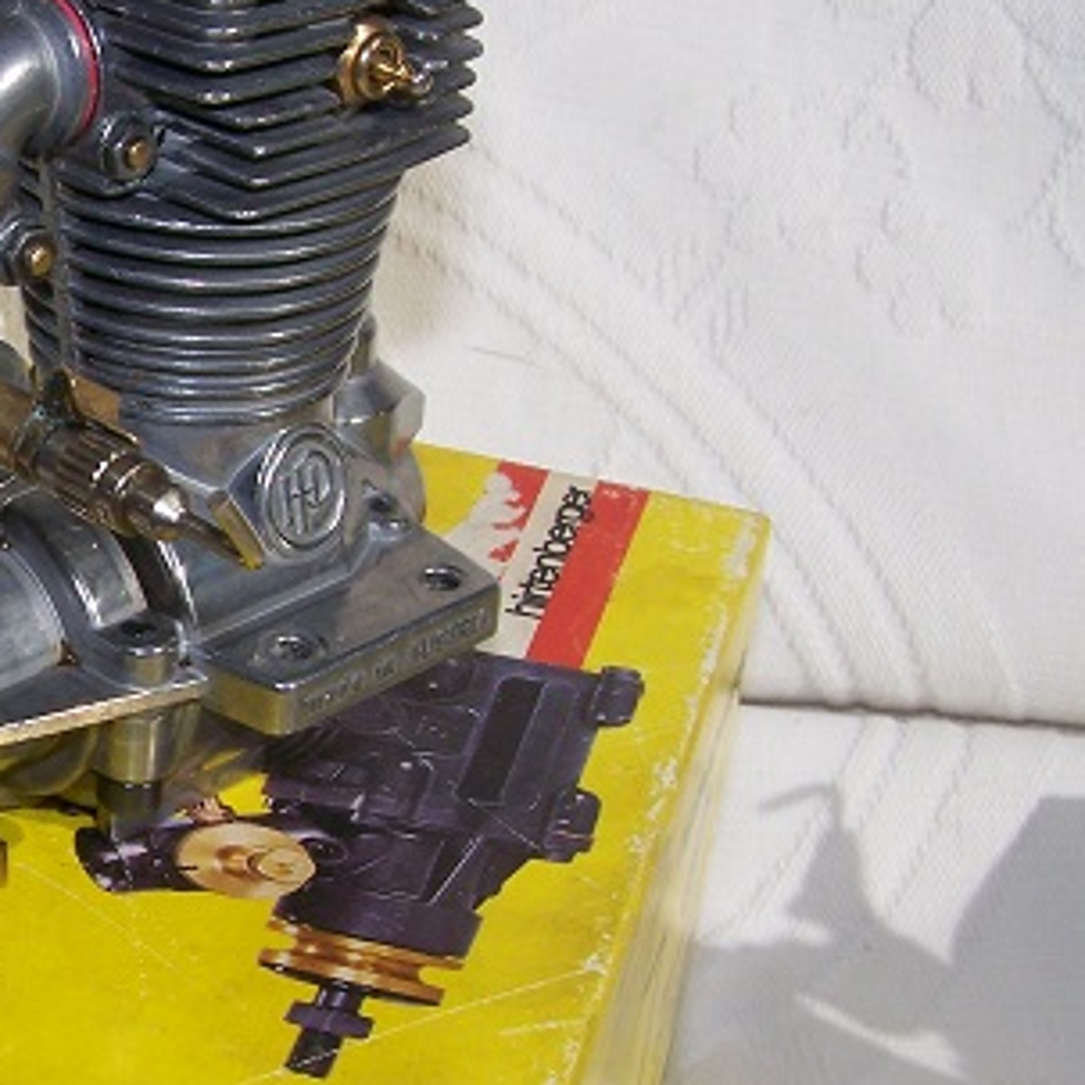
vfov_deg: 20.4
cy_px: 598
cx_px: -82
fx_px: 3014
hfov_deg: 19.6
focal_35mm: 85
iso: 64
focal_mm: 6.3
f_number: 5.6
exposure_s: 1/800
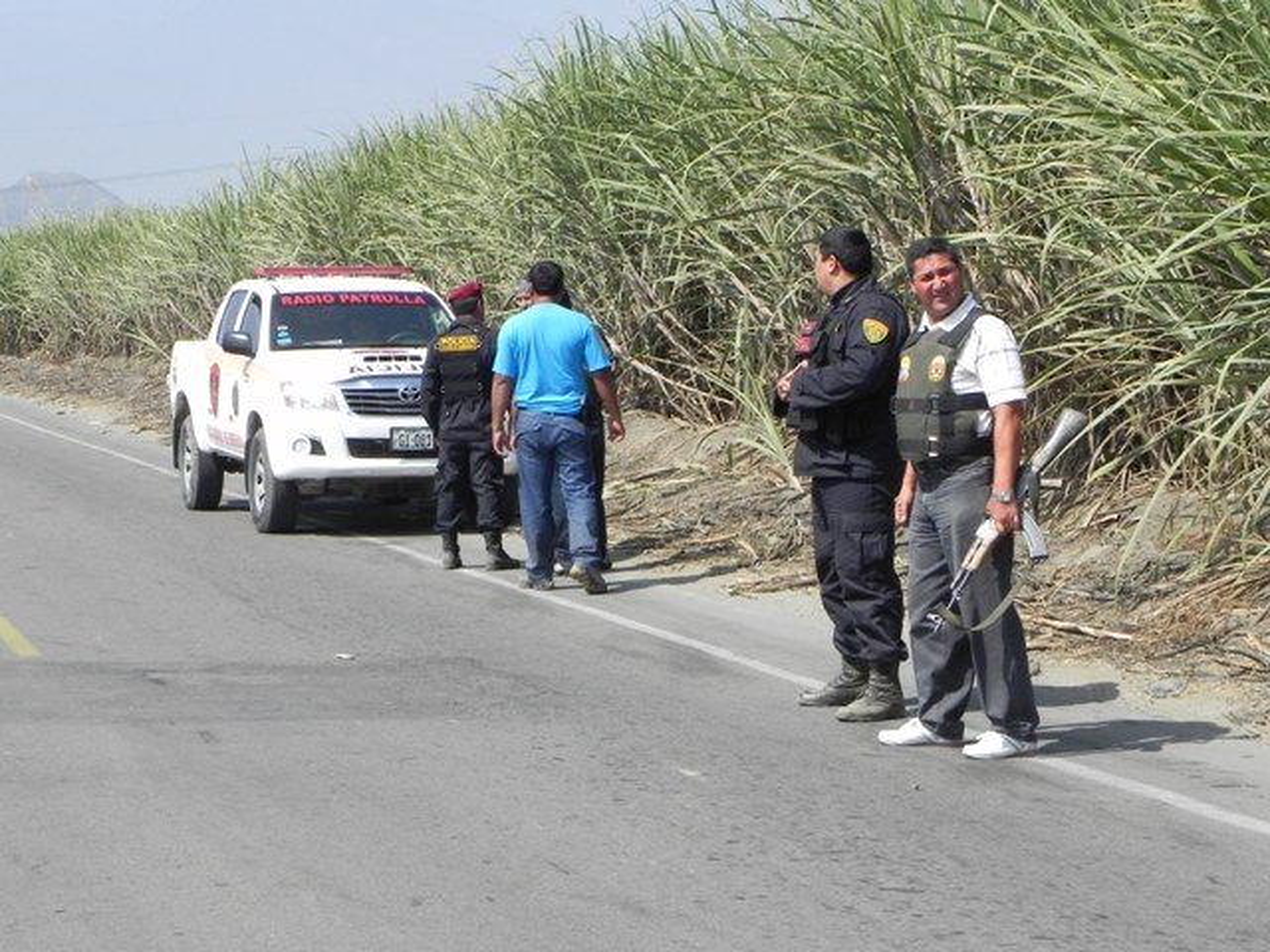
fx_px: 3119
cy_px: 476
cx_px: 635
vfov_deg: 17.4
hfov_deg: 23.0
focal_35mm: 85
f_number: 7.1
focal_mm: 15.1
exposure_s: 1/293
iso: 160
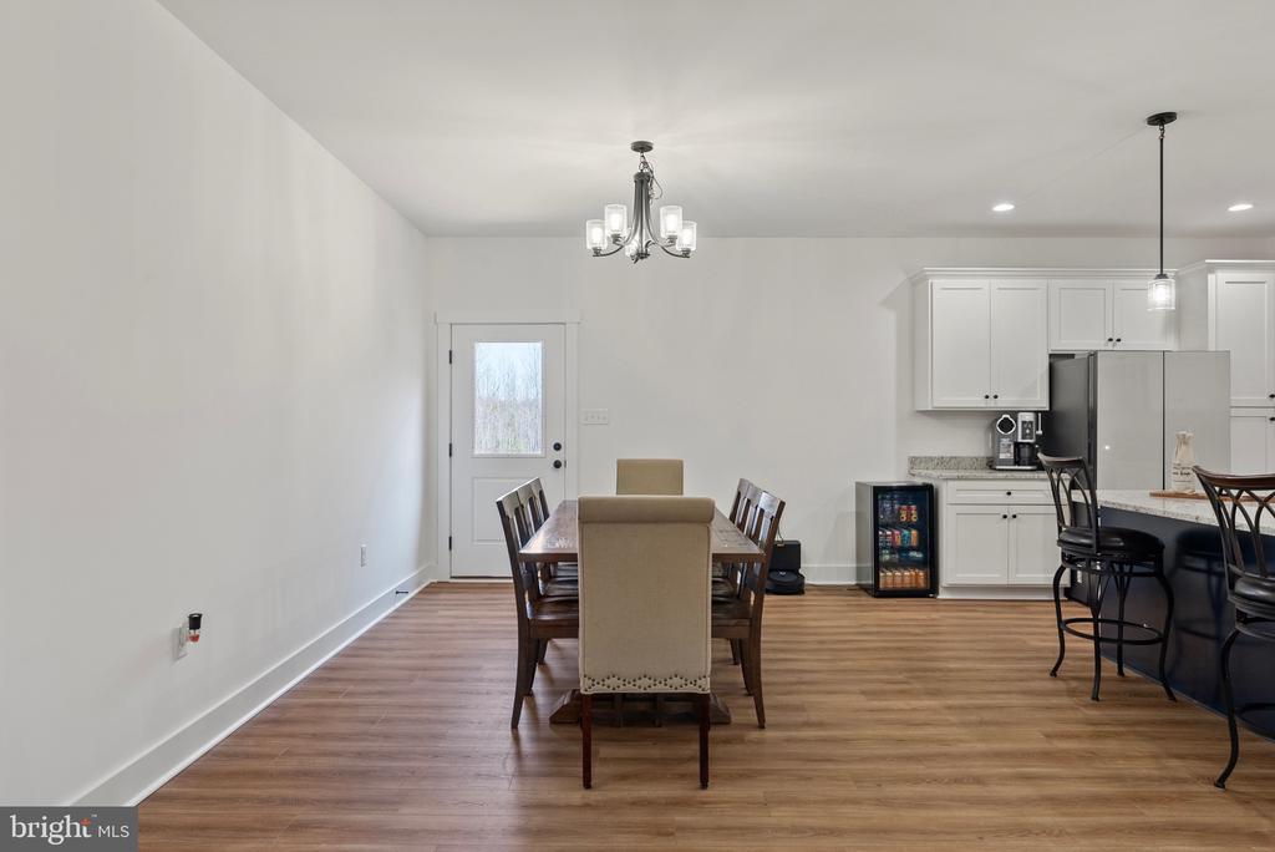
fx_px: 780
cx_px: 638
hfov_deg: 78.5
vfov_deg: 57.3
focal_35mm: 22
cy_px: 426
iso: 800
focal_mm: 22
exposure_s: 1/5
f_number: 8
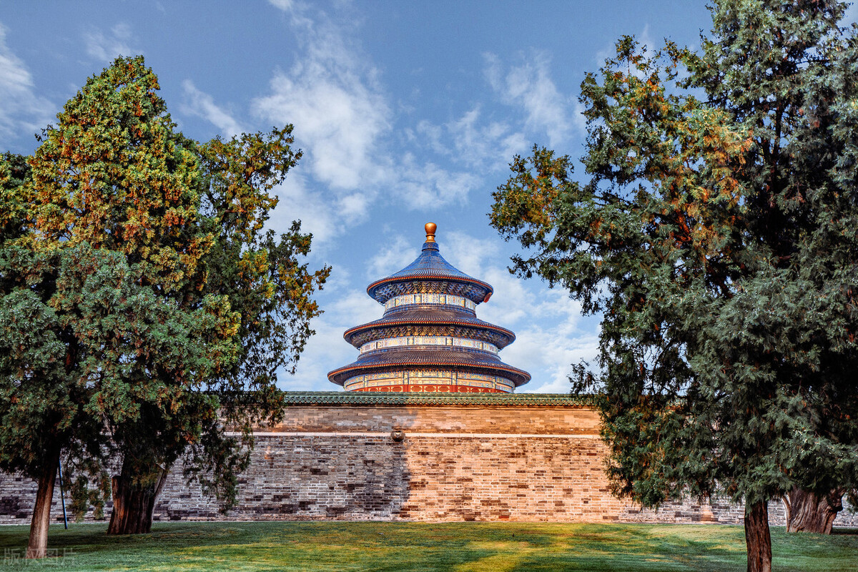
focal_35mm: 35
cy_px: 286
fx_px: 834
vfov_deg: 37.9
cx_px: 429
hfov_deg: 54.4
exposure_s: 1/250
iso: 100
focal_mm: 35
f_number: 4
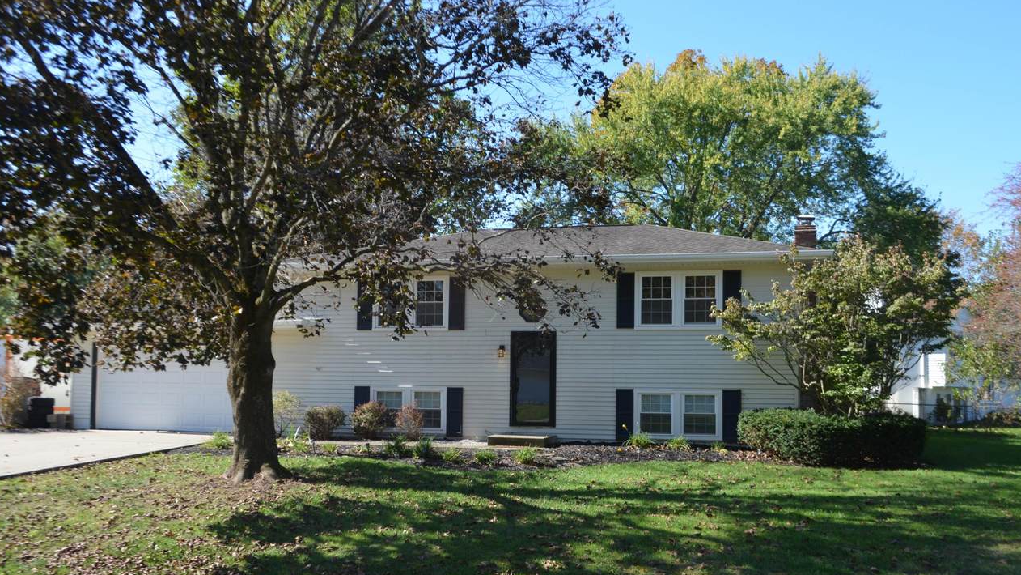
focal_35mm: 35
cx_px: 510
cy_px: 342
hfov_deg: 56.6
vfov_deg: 33.6
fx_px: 948
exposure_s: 1/250
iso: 200
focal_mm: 22
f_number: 8
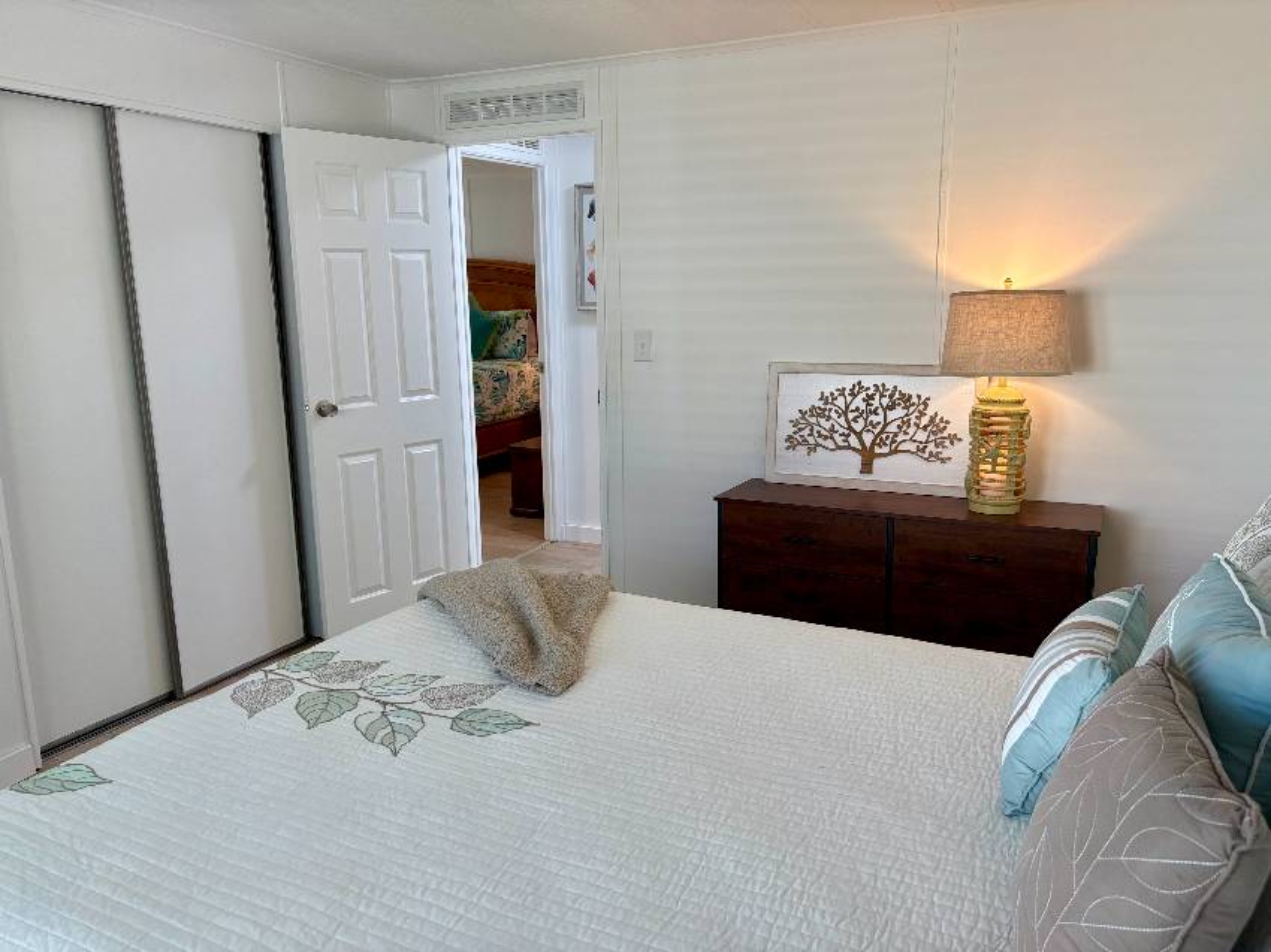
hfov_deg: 67.3
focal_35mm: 26
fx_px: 954
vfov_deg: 53.0
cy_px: 476
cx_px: 636
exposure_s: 1/120
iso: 100
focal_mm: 5.96
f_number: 1.6
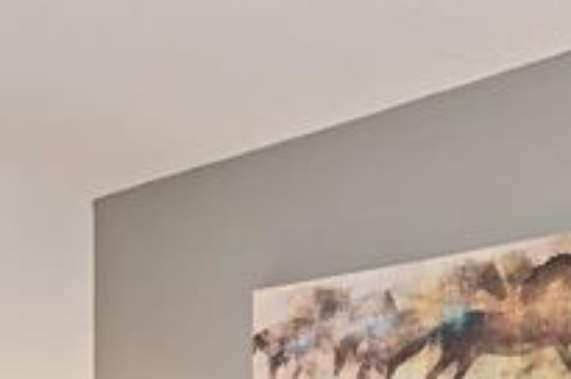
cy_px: 546
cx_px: 311
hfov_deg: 36.3
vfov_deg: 21.2
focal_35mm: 55
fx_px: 871
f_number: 8
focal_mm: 16
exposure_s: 1/3
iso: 160
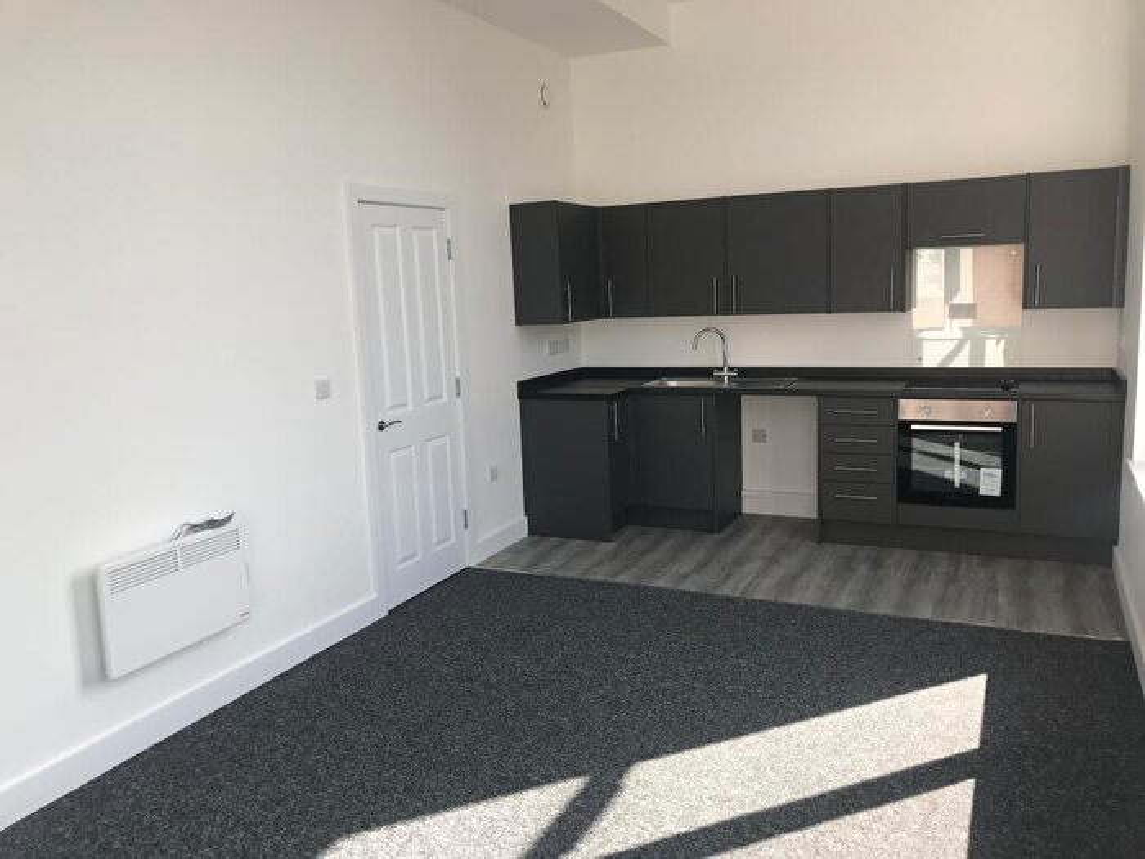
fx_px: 926
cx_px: 572
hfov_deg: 63.4
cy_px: 430
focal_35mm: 28
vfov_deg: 49.7
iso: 20
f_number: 1.8
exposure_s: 1/422
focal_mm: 3.99
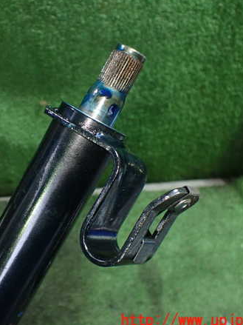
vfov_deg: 45.8
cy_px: 164
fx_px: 384
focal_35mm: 41
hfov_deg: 34.5
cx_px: 66
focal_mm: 5.4
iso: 800
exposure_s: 1/80
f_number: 2.3
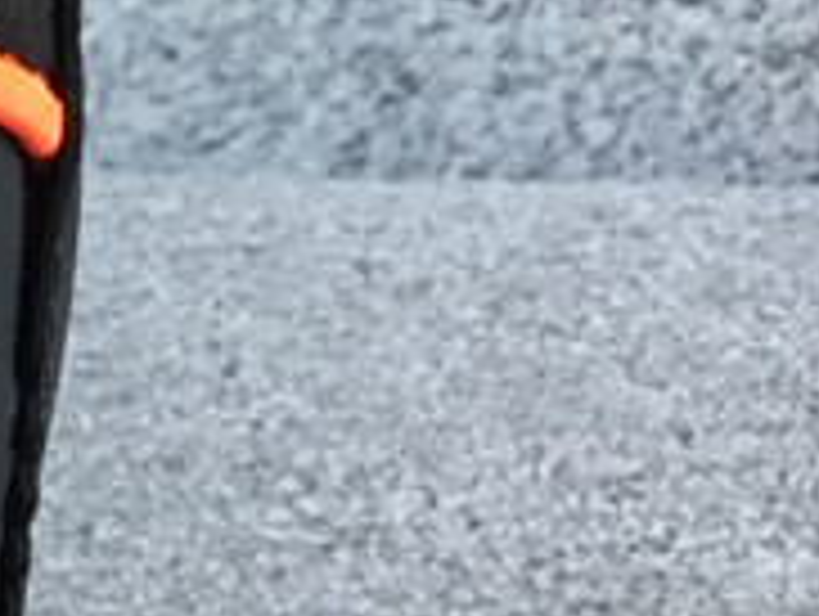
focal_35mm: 153
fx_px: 3625
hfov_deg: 11.0
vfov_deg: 9.7
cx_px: -1102
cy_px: 277
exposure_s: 1/100
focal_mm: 3.3
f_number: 2.4
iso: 32
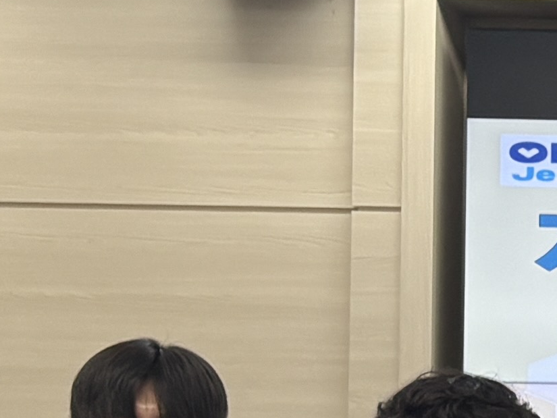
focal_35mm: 180
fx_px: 2897
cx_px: 1296
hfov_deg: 9.8
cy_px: 507
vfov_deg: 8.2
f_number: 1.6
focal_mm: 5.96
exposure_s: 1/240
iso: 100
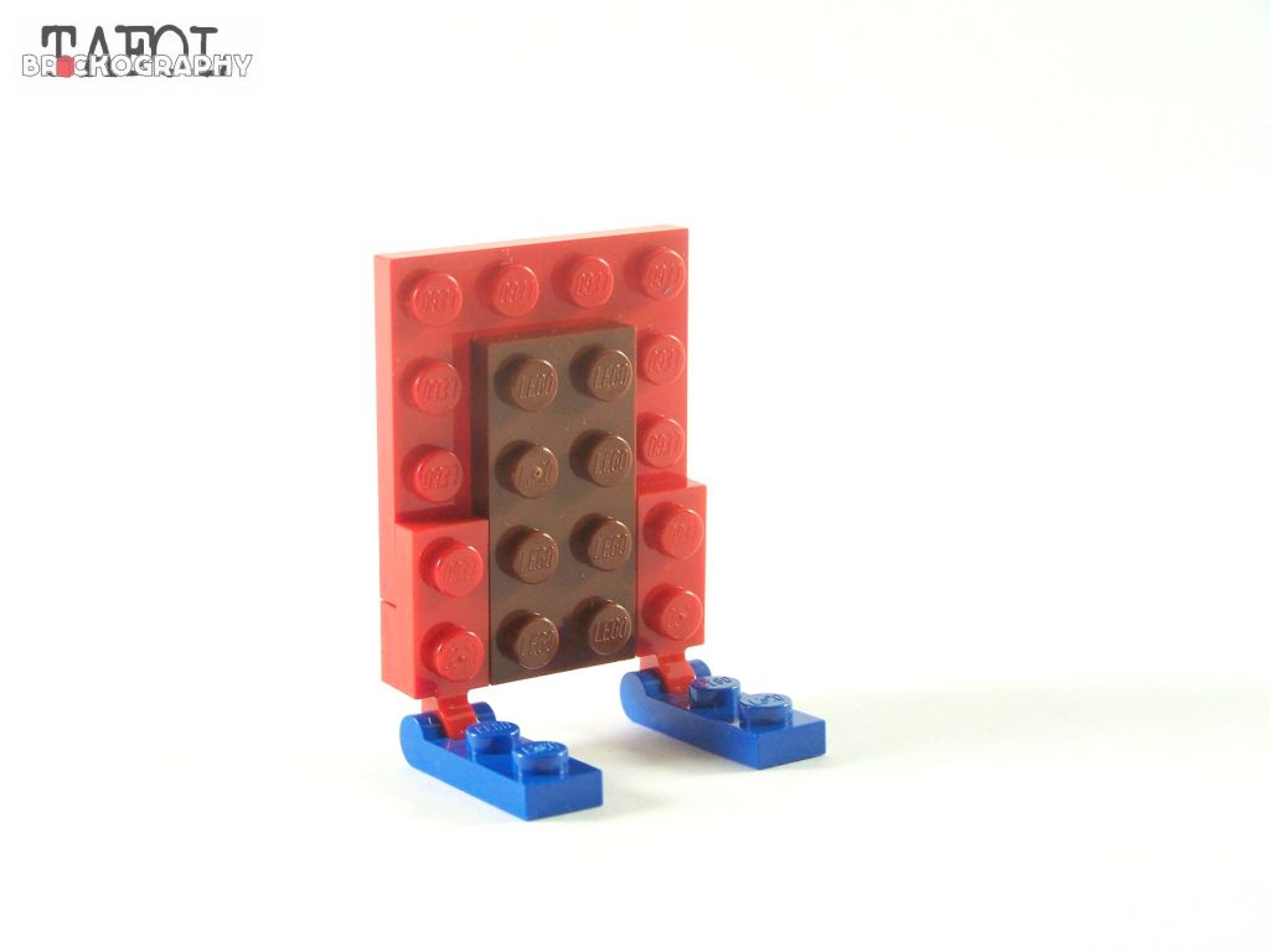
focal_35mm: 75
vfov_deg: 19.6
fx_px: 2752
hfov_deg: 26.0
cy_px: 476
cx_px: 635
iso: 200
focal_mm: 12.4
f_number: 3.2
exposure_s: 1/45
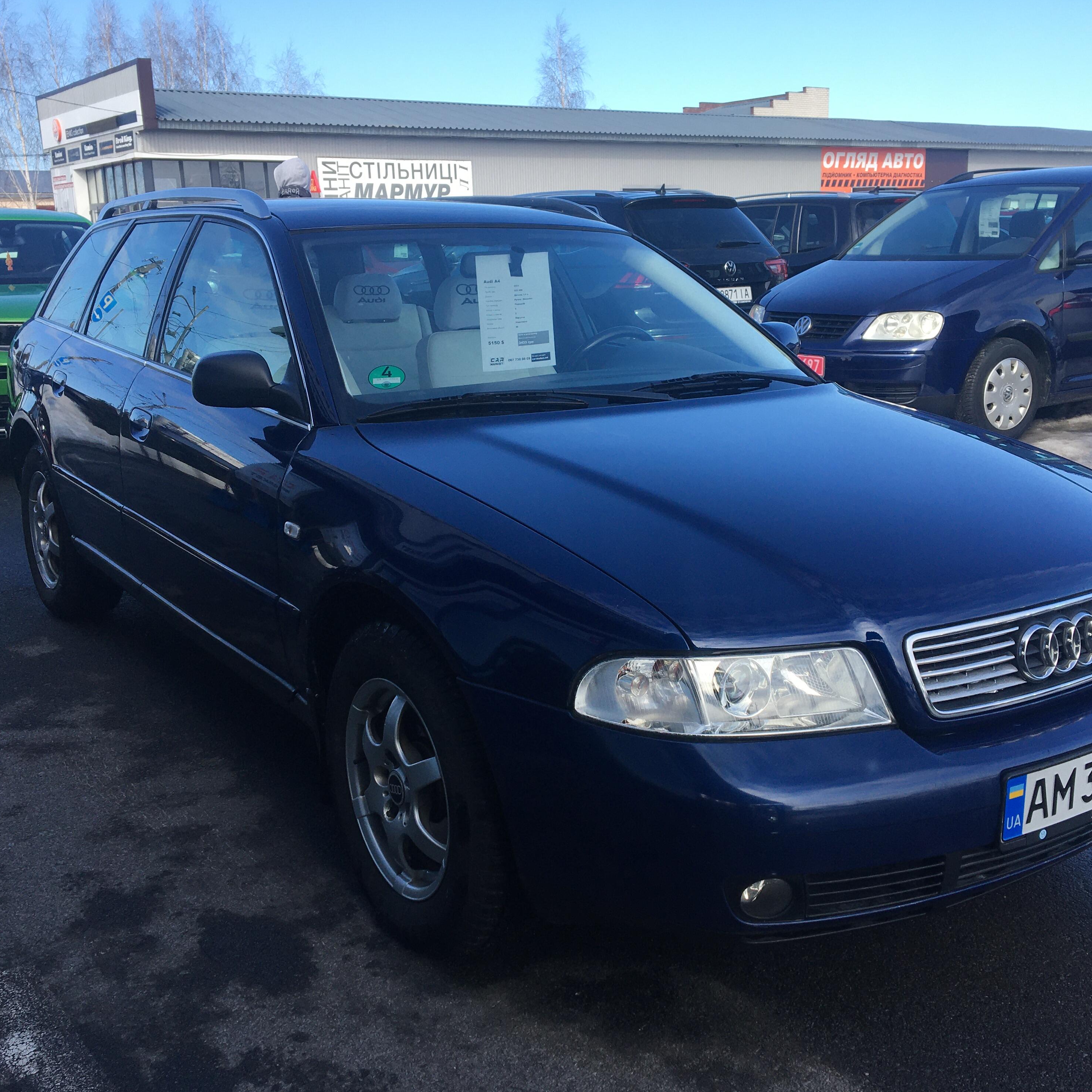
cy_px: 543
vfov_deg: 47.2
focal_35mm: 35
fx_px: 1249
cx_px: 577
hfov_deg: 47.2
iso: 25
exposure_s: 1/894
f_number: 2.2
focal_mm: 4.15
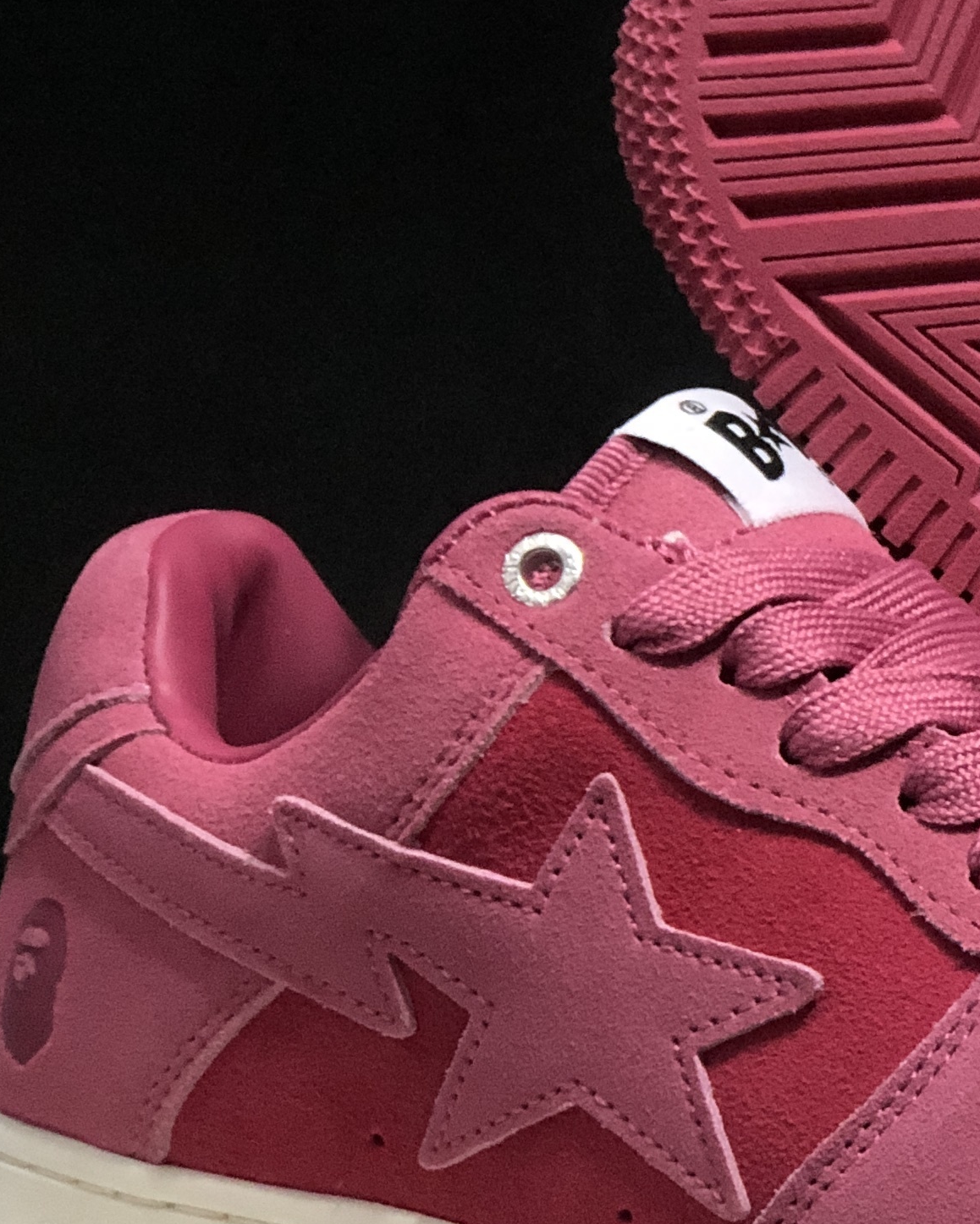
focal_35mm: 155
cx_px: 1196
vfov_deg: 12.4
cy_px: 585
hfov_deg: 9.8
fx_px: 5618
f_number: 2.8
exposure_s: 1/30
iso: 125
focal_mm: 6.6
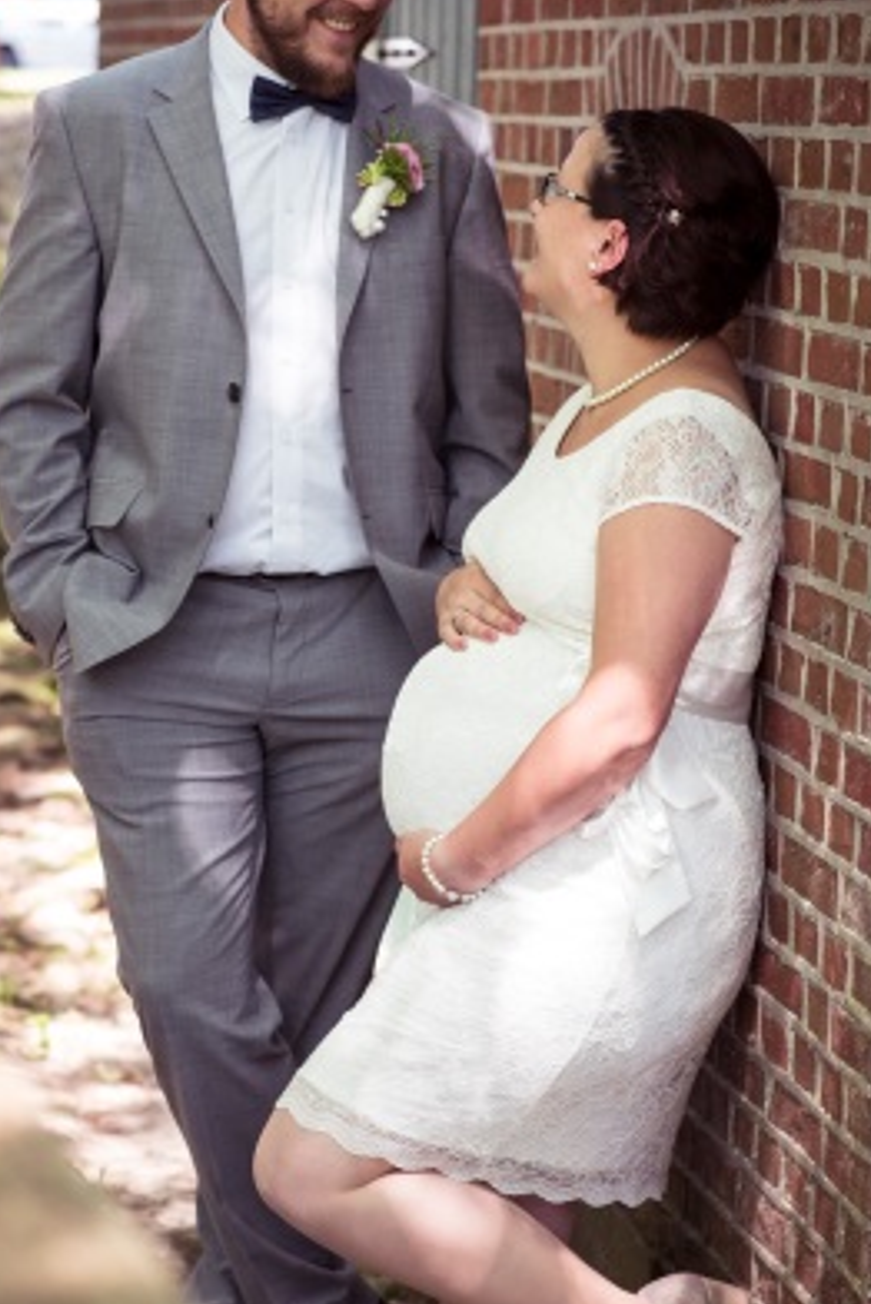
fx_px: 4709
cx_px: 382
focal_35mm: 130
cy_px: 674
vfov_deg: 15.8
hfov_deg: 10.6
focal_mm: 85
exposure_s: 1/250
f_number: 4
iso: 720
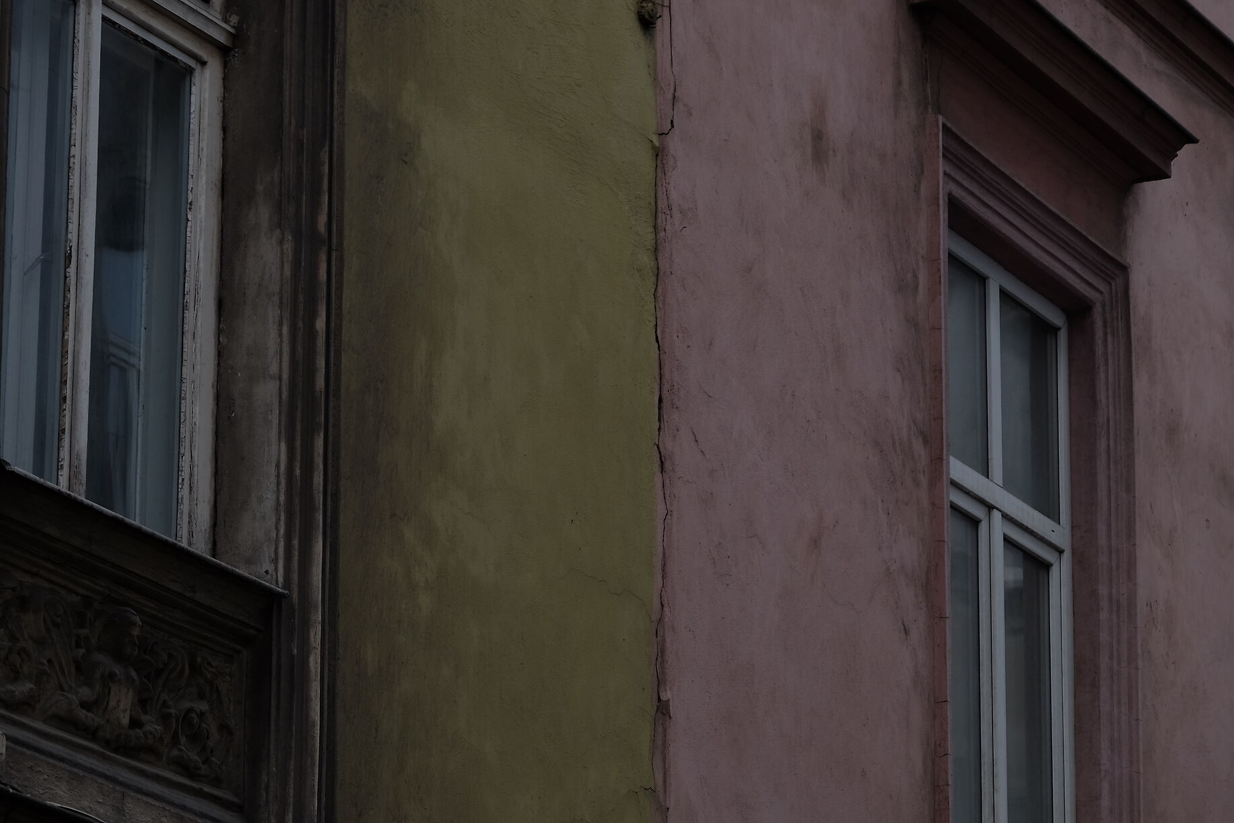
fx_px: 5587
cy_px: 326
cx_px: 548
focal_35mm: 163
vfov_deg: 8.4
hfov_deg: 12.6
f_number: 5.6
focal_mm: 83.3
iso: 200
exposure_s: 1/125
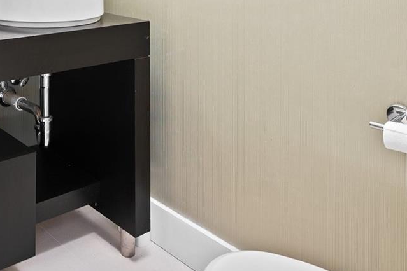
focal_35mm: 45
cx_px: 64
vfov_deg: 26.8
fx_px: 509
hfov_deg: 41.2
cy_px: -45
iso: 200
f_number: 8
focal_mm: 18
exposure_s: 5
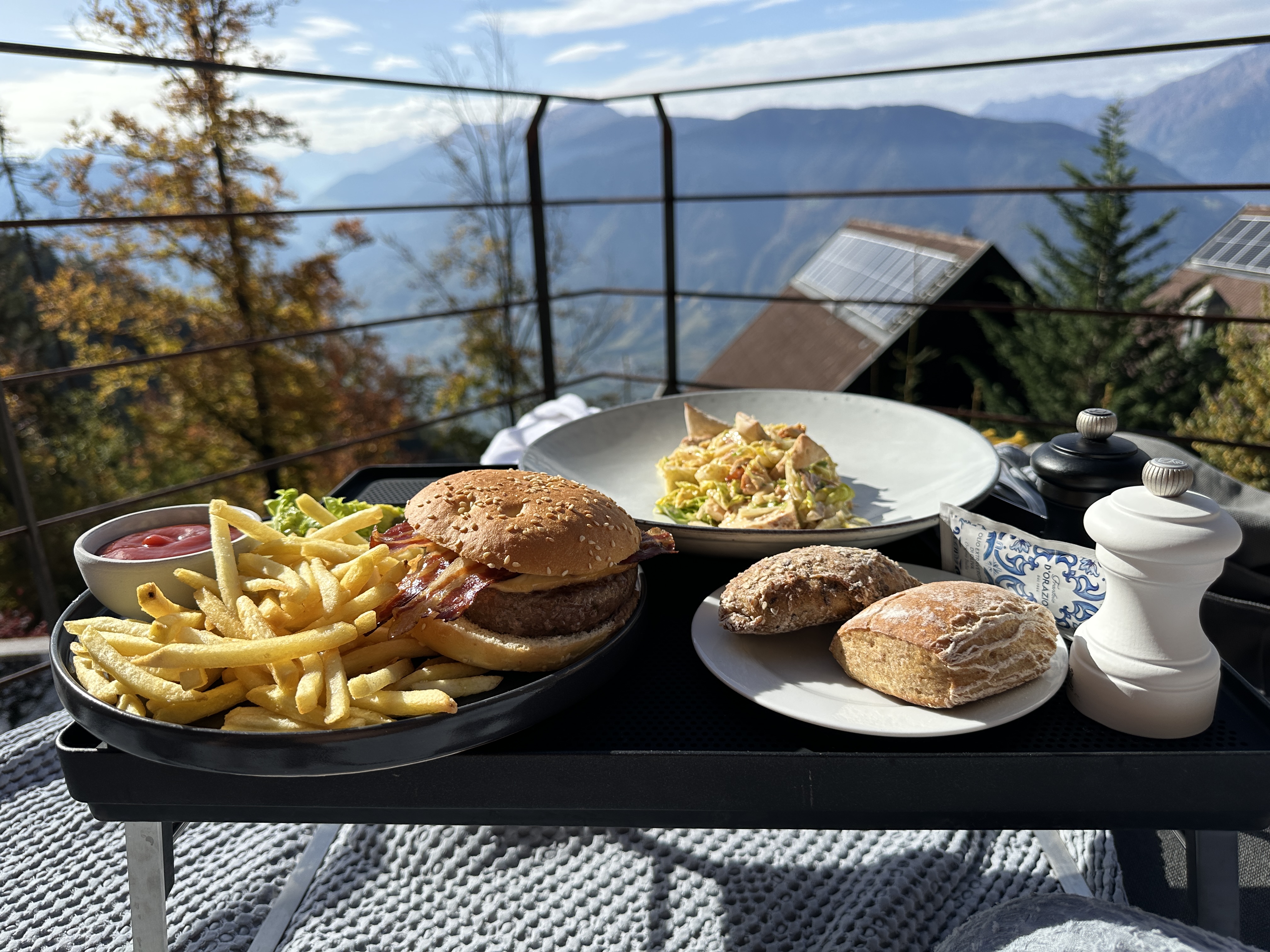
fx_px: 881
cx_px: 635
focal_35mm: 24
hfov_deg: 71.6
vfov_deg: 56.8
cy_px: 476
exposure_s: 1/3861
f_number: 1.78
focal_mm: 6.86
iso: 80
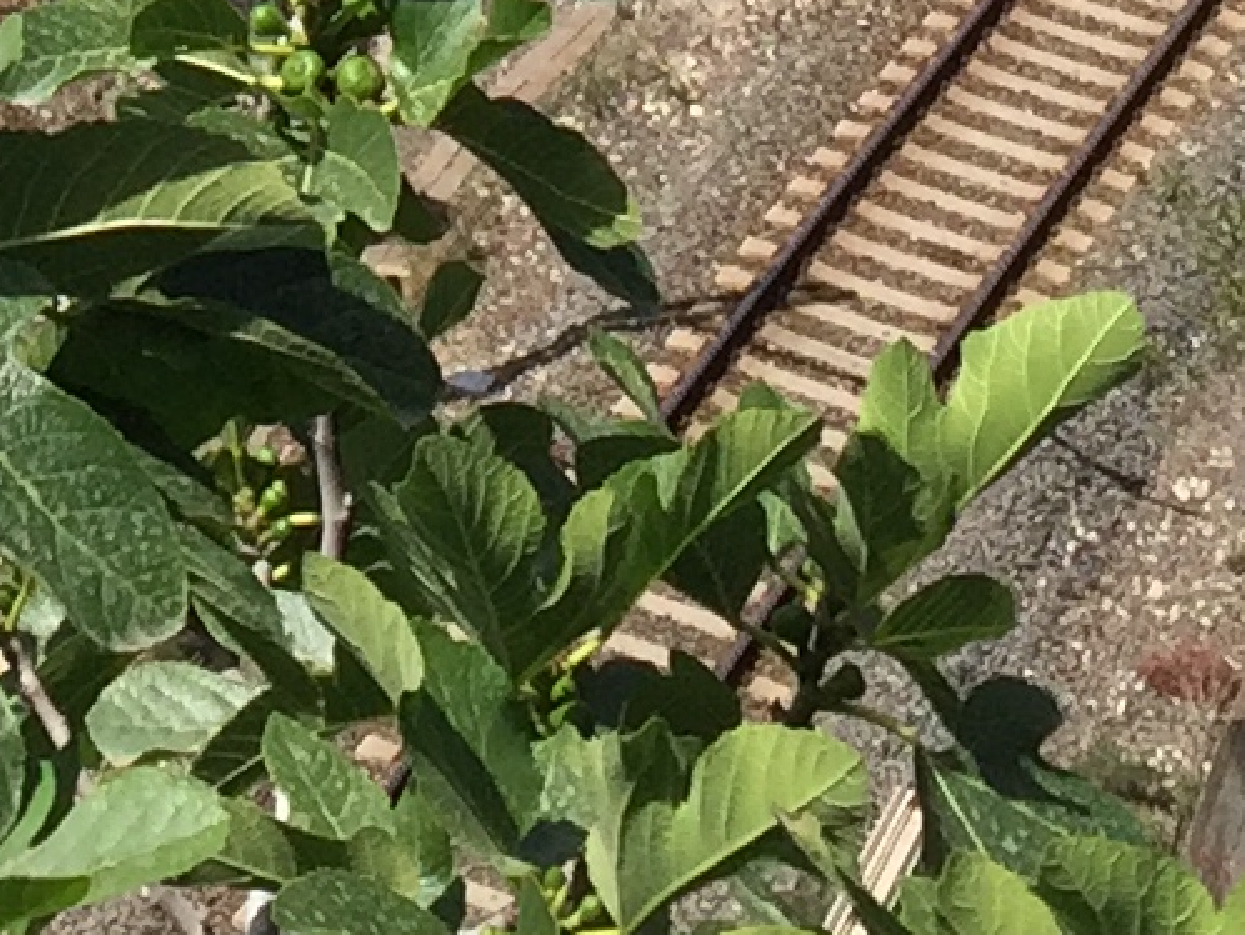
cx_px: -275
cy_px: -1638
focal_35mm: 190
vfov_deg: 7.2
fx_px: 6837
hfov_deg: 10.2
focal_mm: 4.15
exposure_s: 1/2083
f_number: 2.2
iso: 32
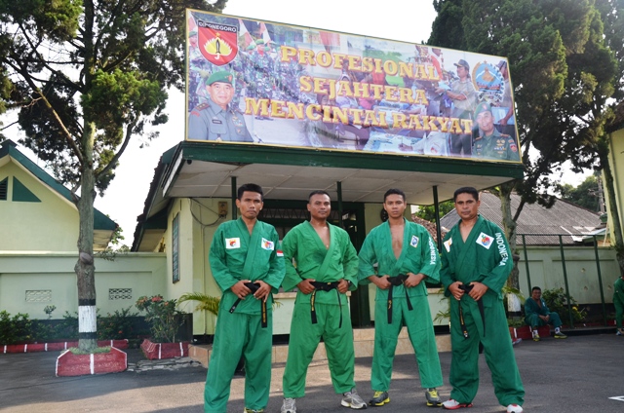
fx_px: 545
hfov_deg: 59.6
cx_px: 312
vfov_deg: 41.5
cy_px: 206
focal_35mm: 32
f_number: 6.3
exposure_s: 1/250
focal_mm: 21
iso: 200
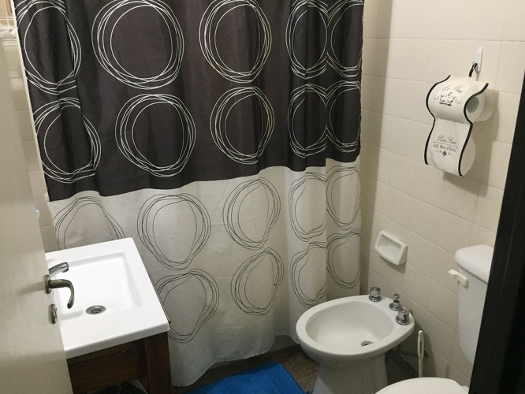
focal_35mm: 29
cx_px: 262
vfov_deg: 48.3
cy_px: 197
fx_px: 440
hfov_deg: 61.6
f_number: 2.2
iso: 320
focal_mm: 4.15
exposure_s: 1/33
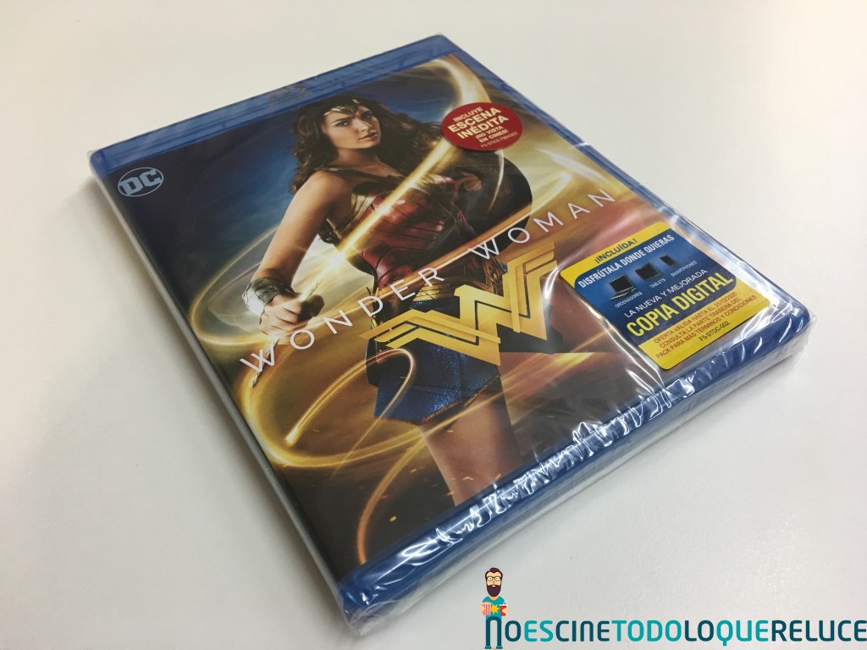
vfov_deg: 48.2
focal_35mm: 29
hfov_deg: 61.7
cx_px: 434
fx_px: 726
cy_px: 325
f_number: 2.2
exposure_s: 1/17
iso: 40
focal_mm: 4.15
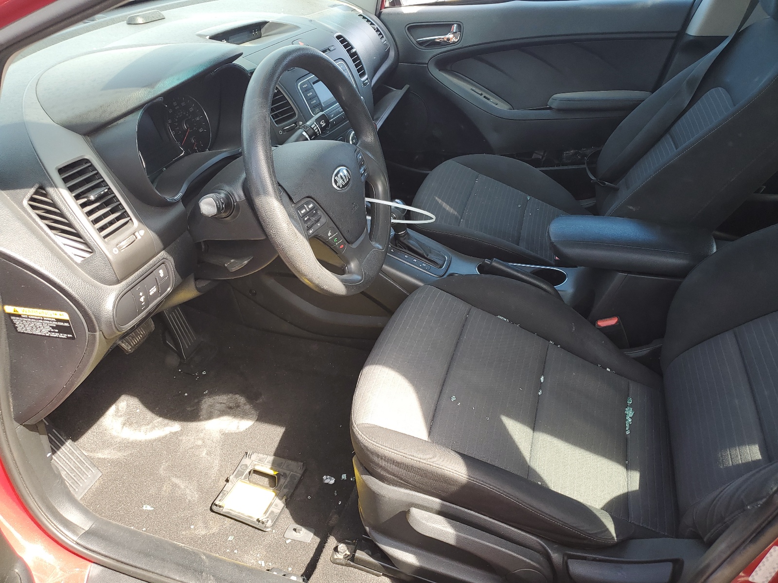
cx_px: 389
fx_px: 584
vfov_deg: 53.1
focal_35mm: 26
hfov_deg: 67.3
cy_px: 292
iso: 50
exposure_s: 1/222
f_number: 1.5
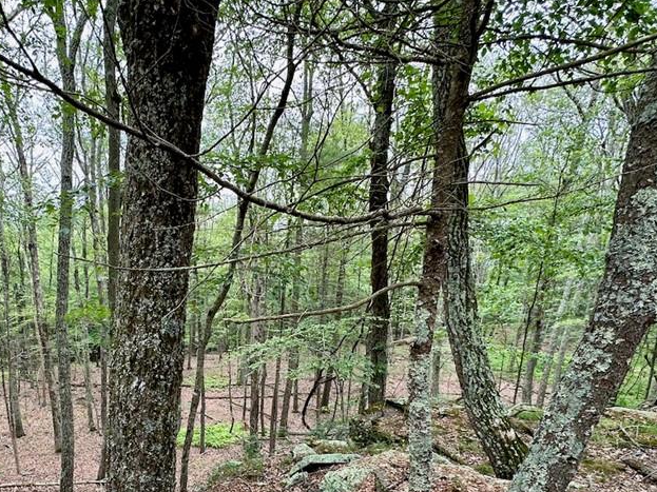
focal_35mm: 23
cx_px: 224
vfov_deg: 55.3
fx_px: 436
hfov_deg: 71.9
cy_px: 385
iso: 40
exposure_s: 1/99
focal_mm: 2.22
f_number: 2.2
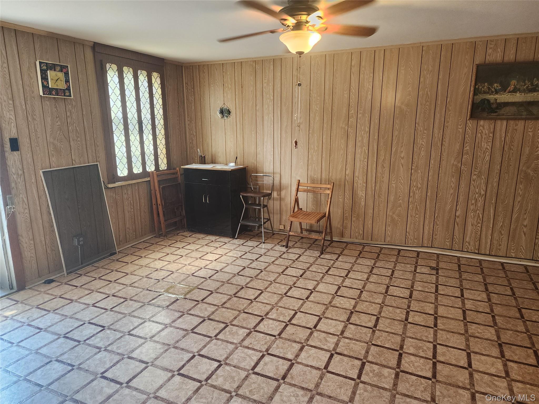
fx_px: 358
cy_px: 202
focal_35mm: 23
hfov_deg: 73.9
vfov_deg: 58.9
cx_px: 270
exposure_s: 1/120
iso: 200
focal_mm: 6.4
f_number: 1.8
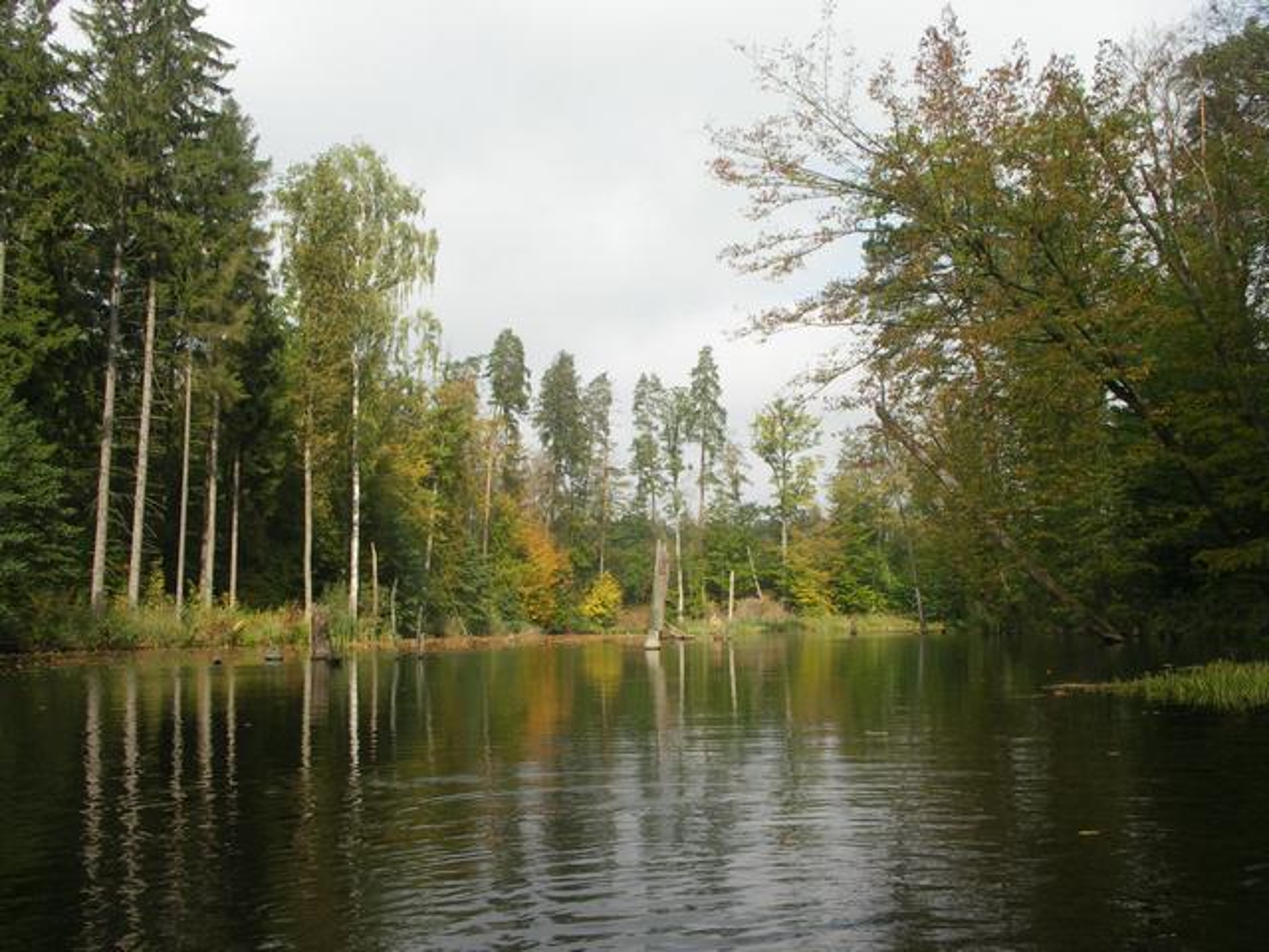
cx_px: 634
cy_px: 476
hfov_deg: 58.4
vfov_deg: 45.4
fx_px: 1136
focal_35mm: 31
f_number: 7.1
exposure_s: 1/320
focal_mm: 8.1
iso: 200
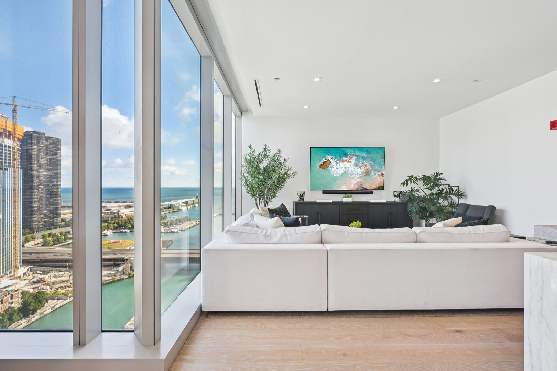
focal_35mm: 16
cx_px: 278
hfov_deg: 98.5
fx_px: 240
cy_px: 186
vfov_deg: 75.5
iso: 800
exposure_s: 1/250
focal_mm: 15.5
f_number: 8
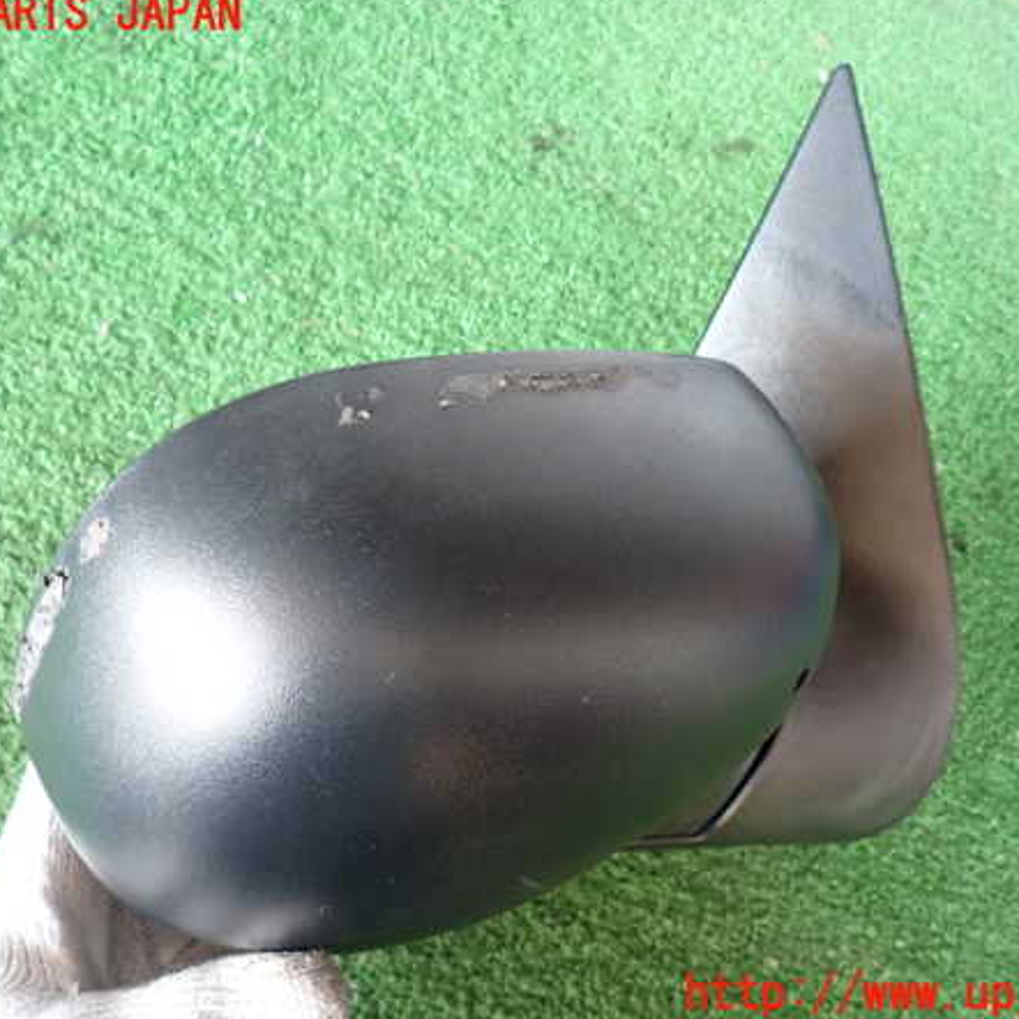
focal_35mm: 30
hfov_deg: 54.0
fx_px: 999
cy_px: 505
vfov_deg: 54.0
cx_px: 514
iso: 200
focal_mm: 4.5
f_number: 2
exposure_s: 1/30
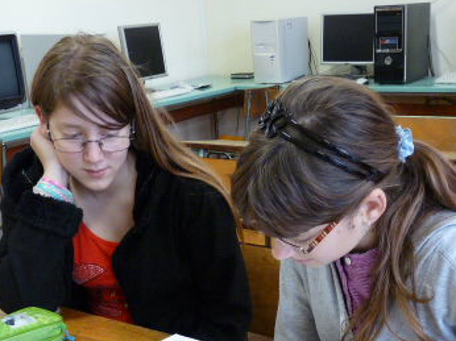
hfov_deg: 38.0
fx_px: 658
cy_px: 300
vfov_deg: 28.1
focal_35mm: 50
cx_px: 275
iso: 400
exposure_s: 1/30
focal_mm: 4.8
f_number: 2.8
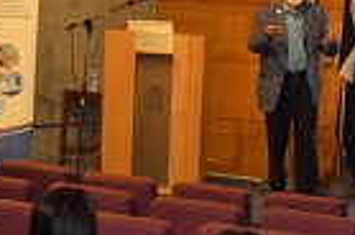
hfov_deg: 13.6
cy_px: 109
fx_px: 1446
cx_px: 423
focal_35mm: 147
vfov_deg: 9.3
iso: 1250
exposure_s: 1/60
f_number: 4.5
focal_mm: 32
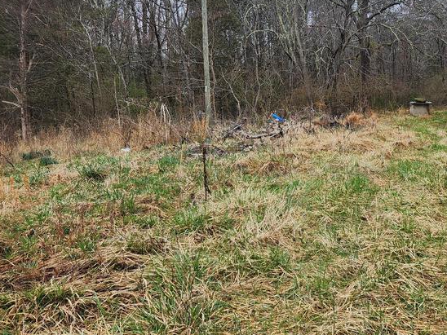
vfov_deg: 33.5
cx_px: 345
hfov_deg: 42.3
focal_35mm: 43
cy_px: 138
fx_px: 555
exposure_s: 1/180
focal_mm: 5.4
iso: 32
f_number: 1.8
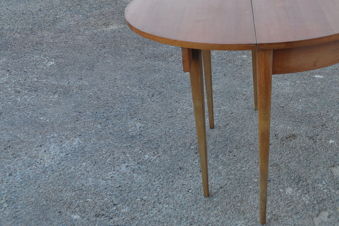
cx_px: 206
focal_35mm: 52
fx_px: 490
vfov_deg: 25.9
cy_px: 88
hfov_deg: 38.0
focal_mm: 26
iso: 360
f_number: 5.6
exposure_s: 1/125
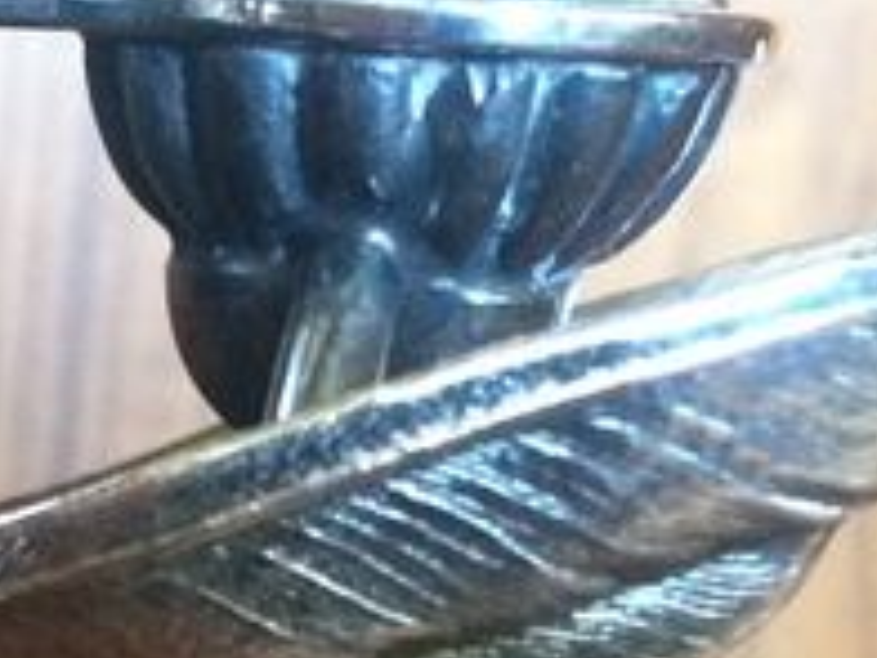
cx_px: -81
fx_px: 3496
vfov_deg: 10.1
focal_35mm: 138
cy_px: 1206
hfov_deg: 14.0
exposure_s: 1/17
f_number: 2.2
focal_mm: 4.12
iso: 320
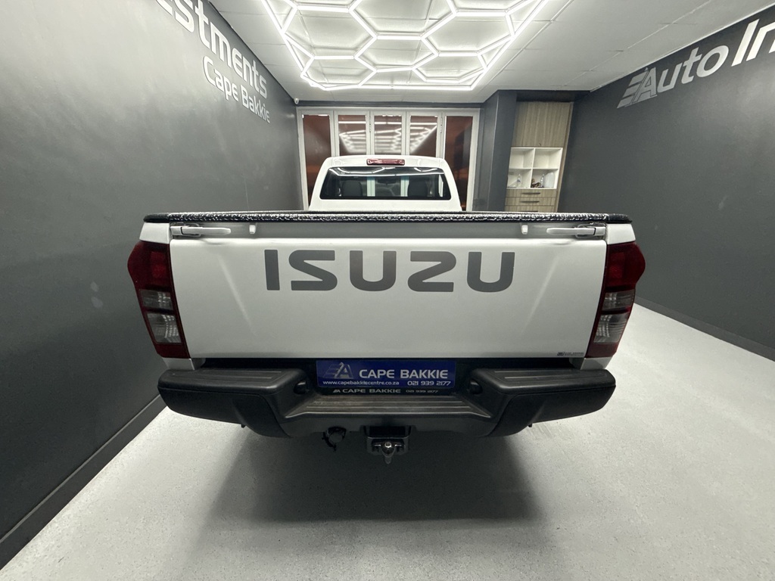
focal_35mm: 14
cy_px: 290
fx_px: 313
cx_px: 388
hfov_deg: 102.1
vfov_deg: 85.7
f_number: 2.2
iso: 320
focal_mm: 2.22
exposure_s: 1/99
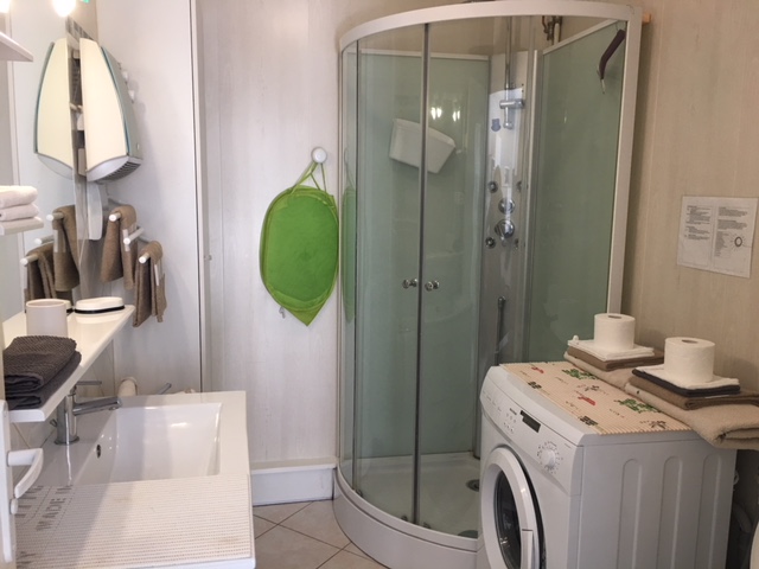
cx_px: 380
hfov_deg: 61.7
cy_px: 284
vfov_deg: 48.2
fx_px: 636
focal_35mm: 29
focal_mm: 4.15
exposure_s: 1/17
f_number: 2.2
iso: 40
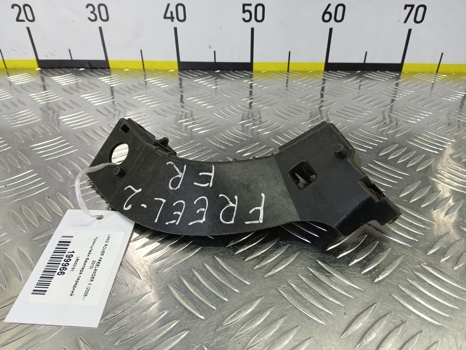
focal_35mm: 23
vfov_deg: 58.9
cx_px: 233
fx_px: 310
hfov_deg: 73.9
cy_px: 175
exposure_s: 1/50
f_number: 1.6
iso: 119
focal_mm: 4.11
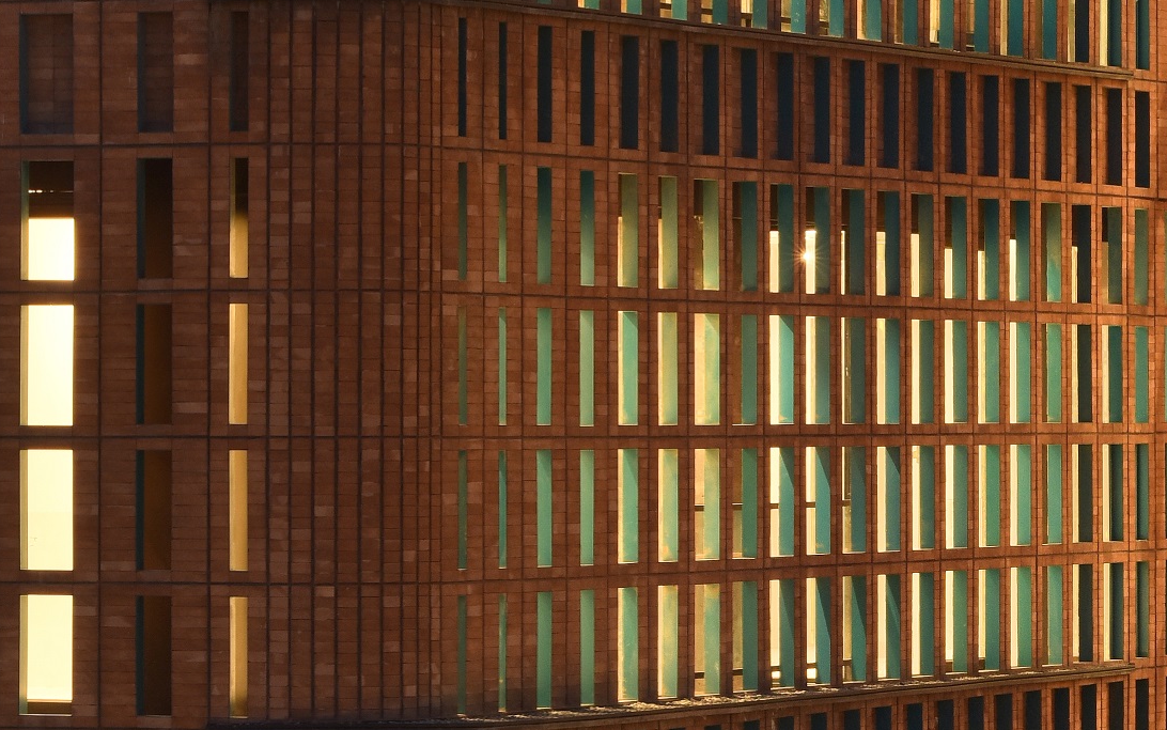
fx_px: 9289
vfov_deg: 4.5
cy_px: 428
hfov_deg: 7.2
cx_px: 948
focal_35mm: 292
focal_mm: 85
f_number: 11
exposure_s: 13
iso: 200
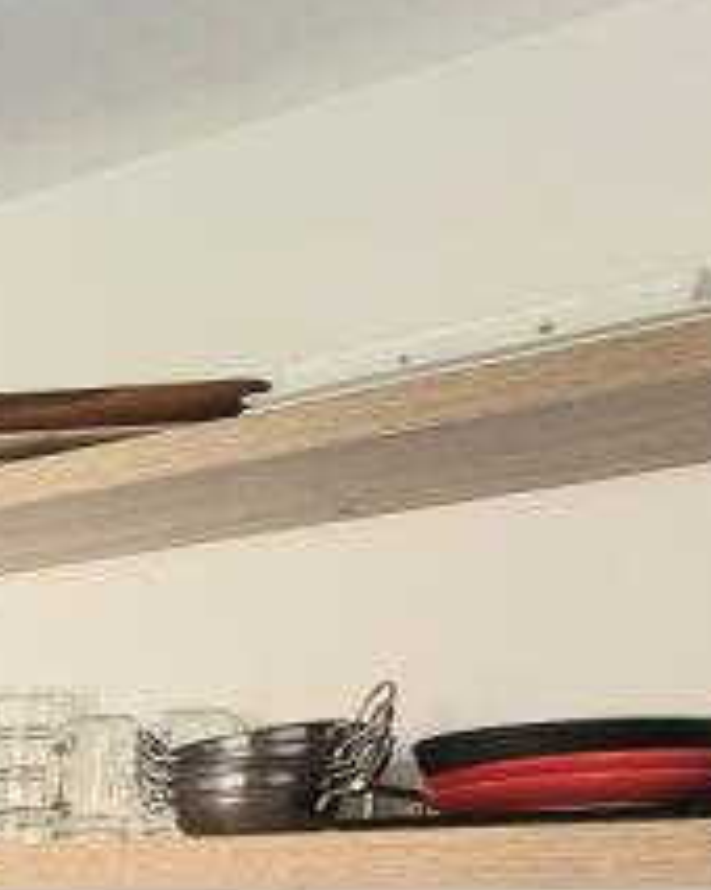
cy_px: 1153
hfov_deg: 16.5
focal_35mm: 61
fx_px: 1607
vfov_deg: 26.4
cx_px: -832
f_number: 2.2
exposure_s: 1/100
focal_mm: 2.2
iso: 80
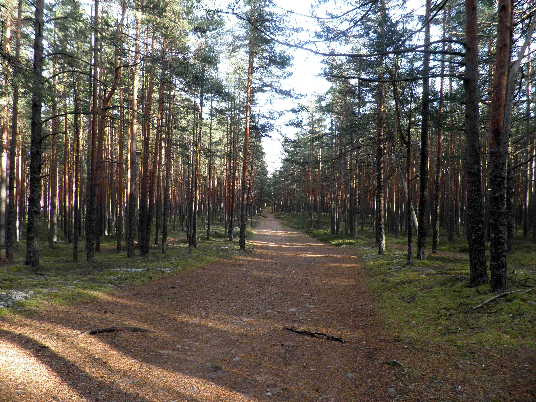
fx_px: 372
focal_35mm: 24
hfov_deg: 71.6
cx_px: 268
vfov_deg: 56.8
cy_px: 201
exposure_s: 1/60
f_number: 3.3
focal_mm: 4.3
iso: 64
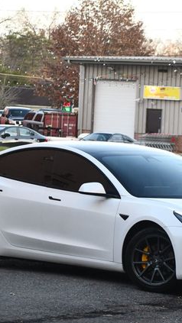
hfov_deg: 6.4
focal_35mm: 190
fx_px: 1630
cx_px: 133
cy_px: 161
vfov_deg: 11.3
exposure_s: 1/250
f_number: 4.8
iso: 800
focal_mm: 80
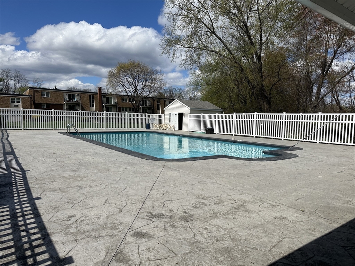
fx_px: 246
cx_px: 178
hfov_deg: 71.6
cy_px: 133
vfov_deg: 56.8
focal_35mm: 24
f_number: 1.78
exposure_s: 1/9709
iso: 80
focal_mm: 6.86
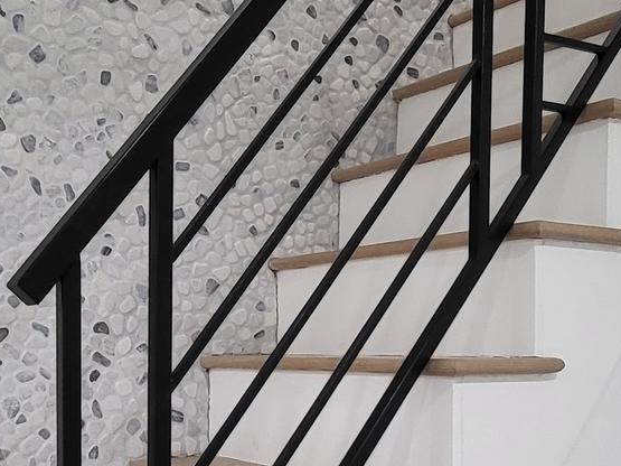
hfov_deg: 39.5
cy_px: 376
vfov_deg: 29.5
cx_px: 258
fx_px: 861
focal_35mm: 48
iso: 250
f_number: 2.2
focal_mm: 1.74
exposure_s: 1/60
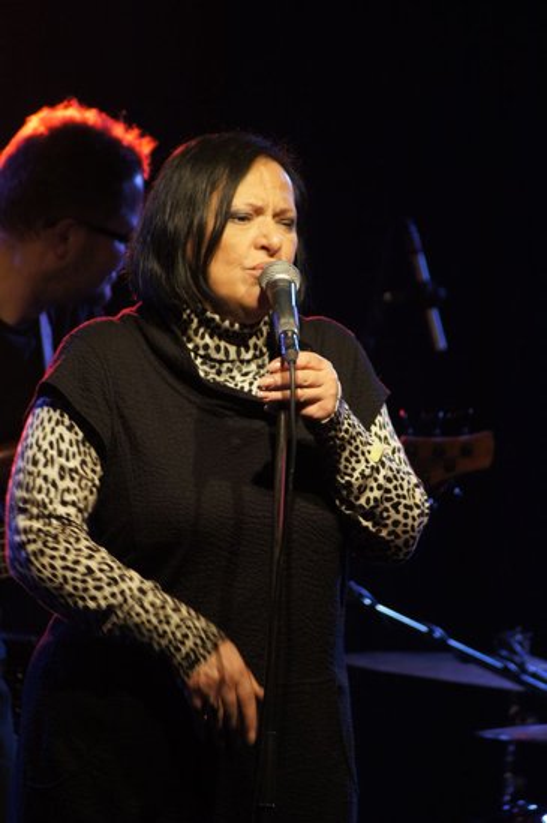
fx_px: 10275
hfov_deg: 3.0
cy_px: 412
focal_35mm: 450
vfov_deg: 4.6
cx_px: 274
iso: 1600
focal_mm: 300
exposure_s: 1/60
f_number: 5.6
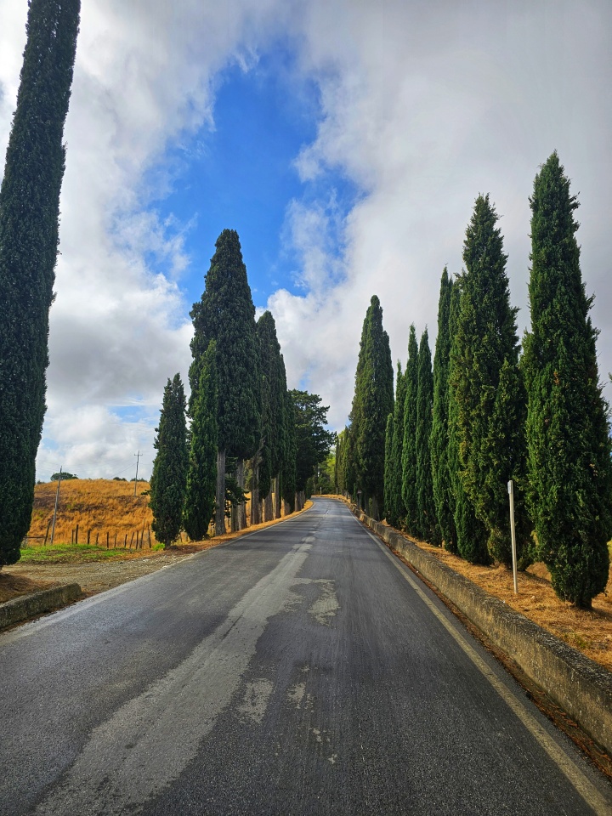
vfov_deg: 73.9
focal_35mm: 23
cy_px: 408
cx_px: 306
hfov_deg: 58.9
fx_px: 542
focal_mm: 6.3
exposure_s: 1/1195
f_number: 1.7
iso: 10
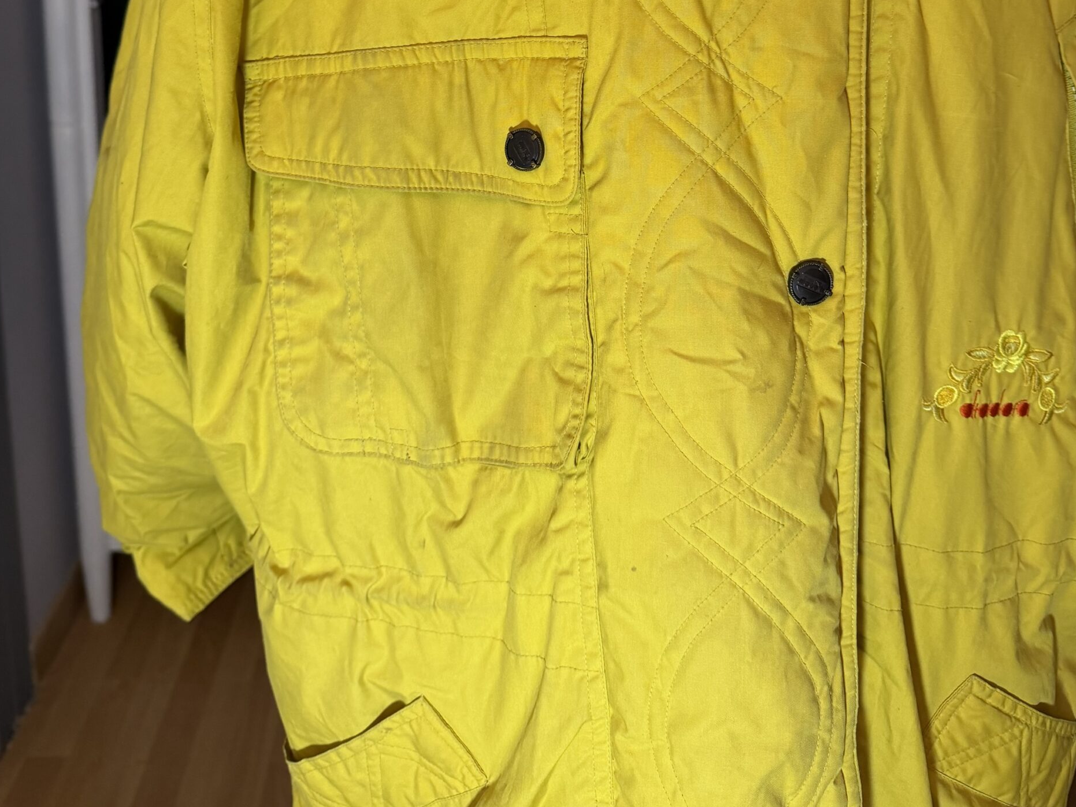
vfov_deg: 39.8
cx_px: 531
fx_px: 1026
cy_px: 80
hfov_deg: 55.4
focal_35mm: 33
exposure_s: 1/50
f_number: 1.78
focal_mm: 6.76
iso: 200
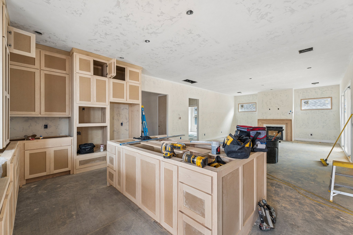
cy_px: 118
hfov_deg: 100.4
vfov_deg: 77.3
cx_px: 176
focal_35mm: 15
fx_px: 147
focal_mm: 10
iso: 250
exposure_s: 1/60
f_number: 5.6
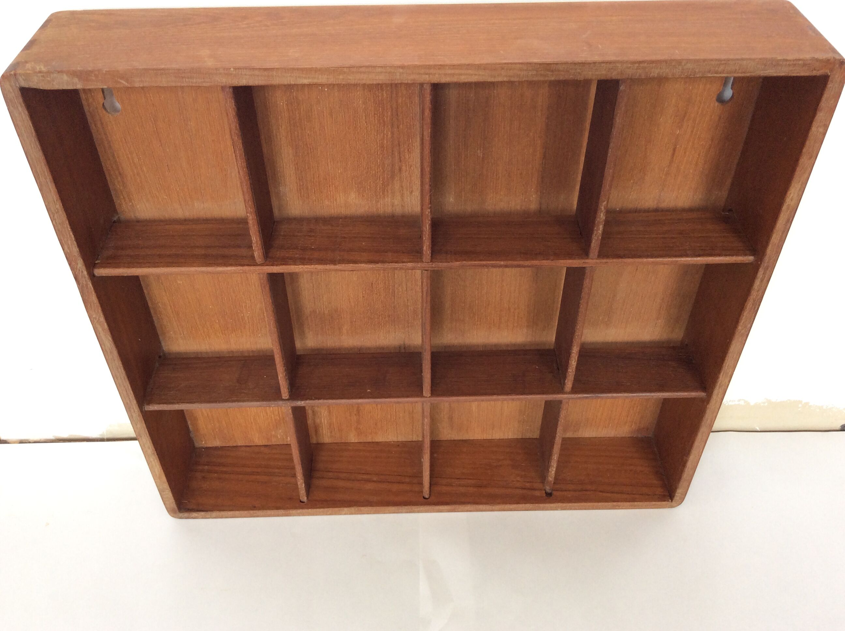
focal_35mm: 32
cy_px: 316
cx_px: 422
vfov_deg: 44.1
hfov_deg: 56.9
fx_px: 780
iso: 50
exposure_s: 1/25
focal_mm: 3.3
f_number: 2.4
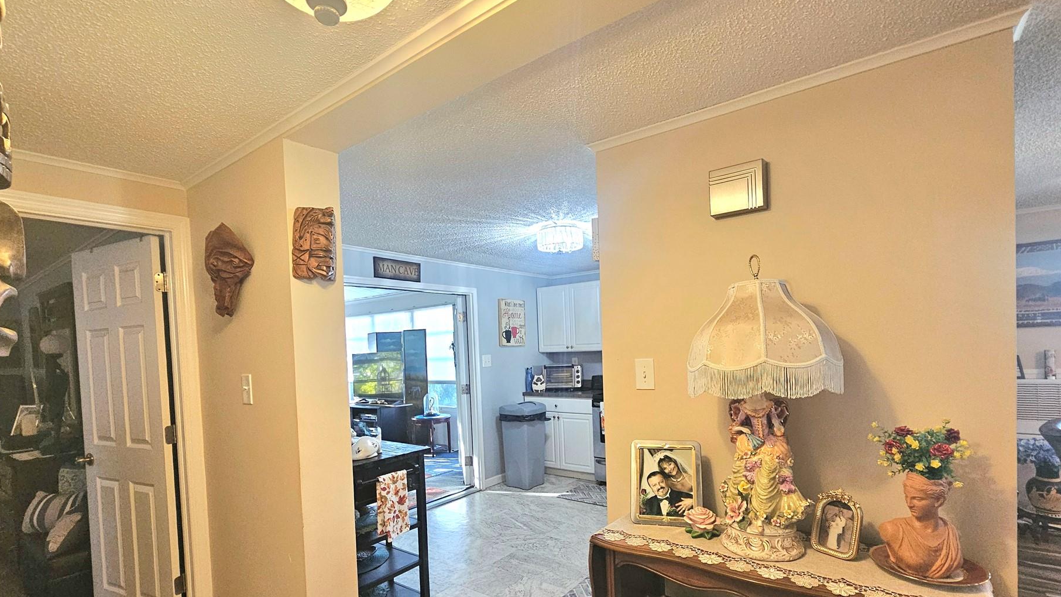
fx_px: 450
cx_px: 548
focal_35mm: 16
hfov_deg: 99.3
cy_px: 363
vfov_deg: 66.3
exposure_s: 1/60.2
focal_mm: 2.2
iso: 320
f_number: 2.2
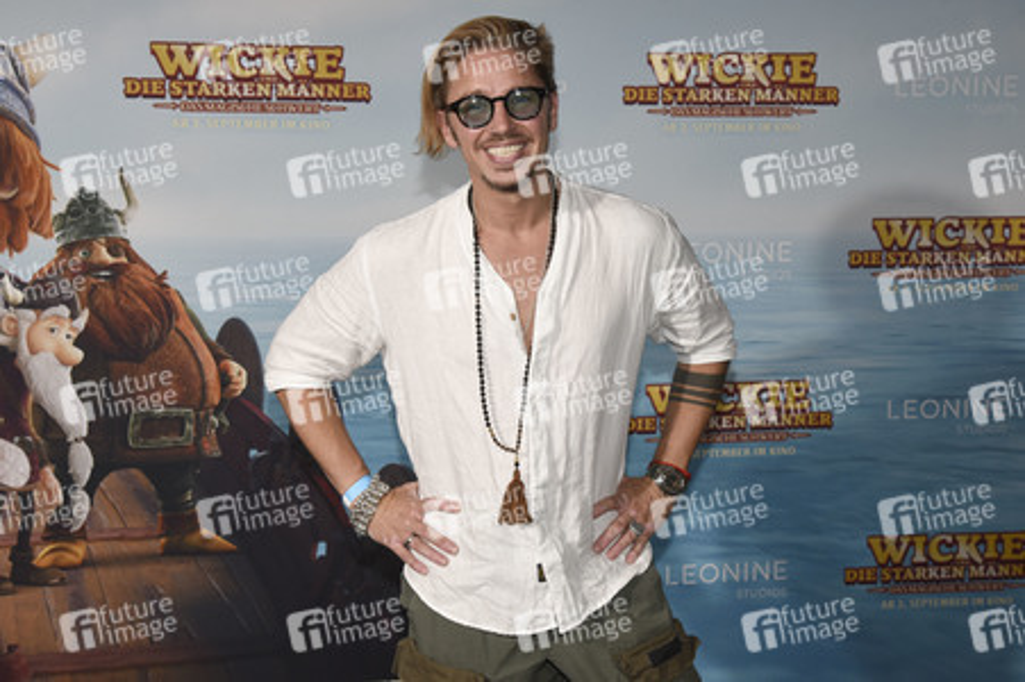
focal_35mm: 48
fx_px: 1366
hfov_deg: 41.1
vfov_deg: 28.0
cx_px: 512
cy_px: 341
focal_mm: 48
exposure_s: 1/125
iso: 1000
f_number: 6.3
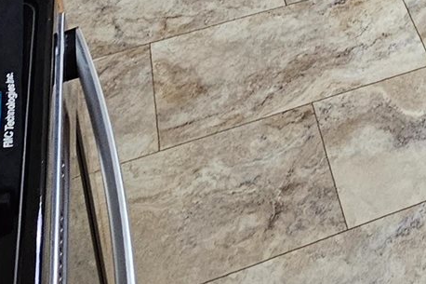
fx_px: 804
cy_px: -363
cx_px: 480
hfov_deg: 27.0
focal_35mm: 68
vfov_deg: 14.5
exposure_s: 1/30
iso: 320
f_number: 2.2
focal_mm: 2.2
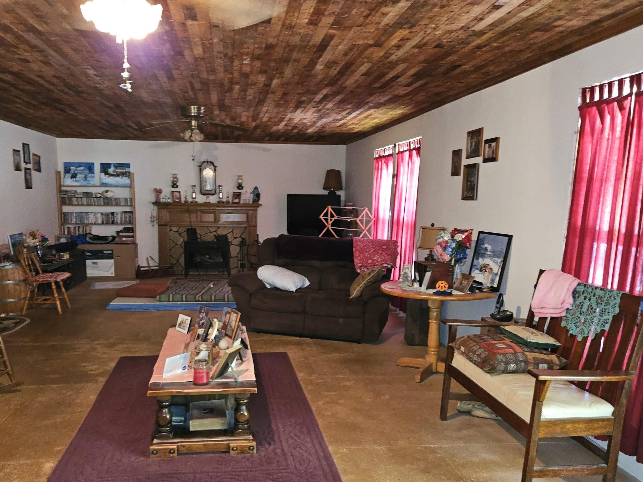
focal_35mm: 29
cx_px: 281
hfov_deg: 61.5
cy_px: 270
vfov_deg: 48.1
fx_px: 539
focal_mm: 5.4
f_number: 1.8
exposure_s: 1/9.99
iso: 320
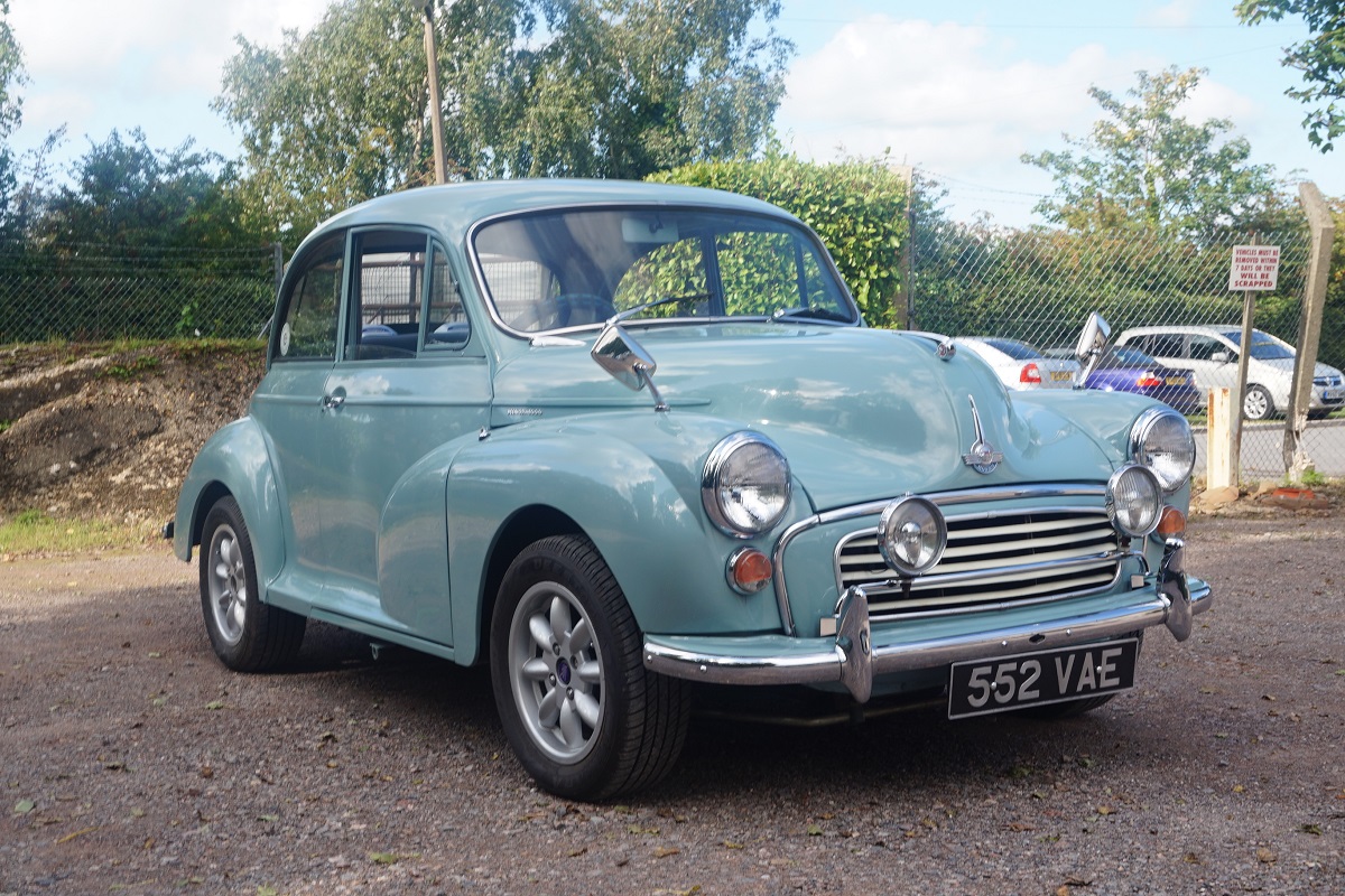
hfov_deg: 42.3
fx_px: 1737
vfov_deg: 28.9
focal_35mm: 46
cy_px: 448
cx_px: 672
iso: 100
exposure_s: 1/80
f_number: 10
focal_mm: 31
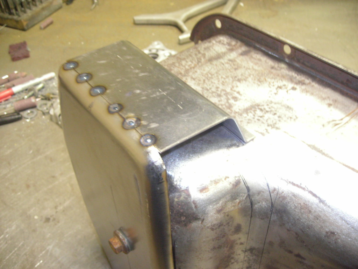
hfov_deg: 49.0
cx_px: 179
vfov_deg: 37.7
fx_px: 393
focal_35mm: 38
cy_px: 134
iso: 175
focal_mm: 6.3
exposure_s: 1/3.9
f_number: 3.2
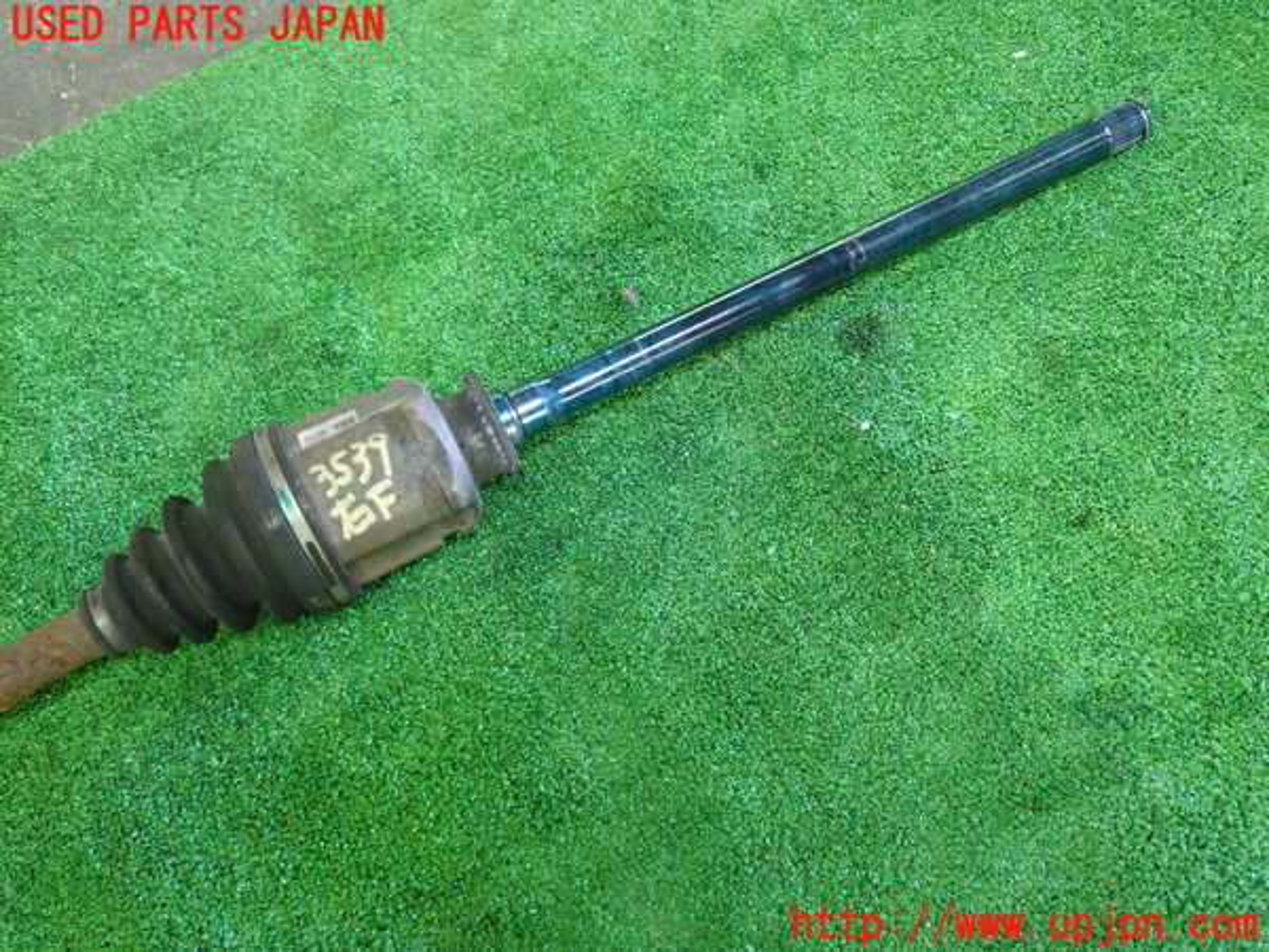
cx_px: 634
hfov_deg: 60.0
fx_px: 1100
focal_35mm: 30
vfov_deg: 46.8
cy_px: 476
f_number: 2.3
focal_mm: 5.4
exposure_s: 1/30
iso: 640
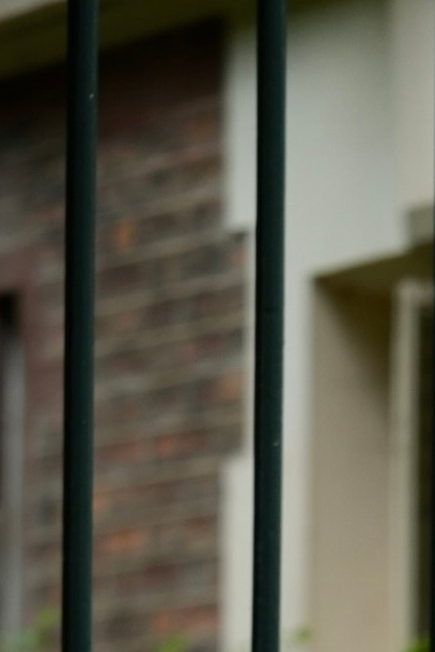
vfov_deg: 4.6
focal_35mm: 432
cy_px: 1652
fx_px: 7825
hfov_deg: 3.2
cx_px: 813
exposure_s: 1/320
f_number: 2.8
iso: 200
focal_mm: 70
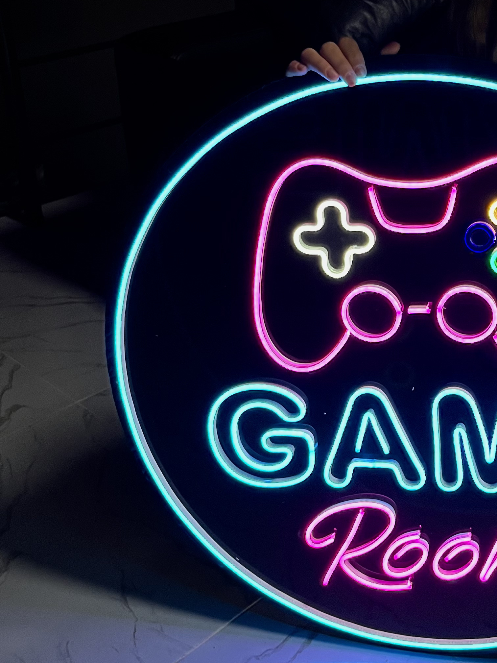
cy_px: 285
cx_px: 444
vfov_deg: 36.8
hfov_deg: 27.1
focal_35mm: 52
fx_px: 995
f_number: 1.6
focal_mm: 5.1
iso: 125
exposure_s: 1/98
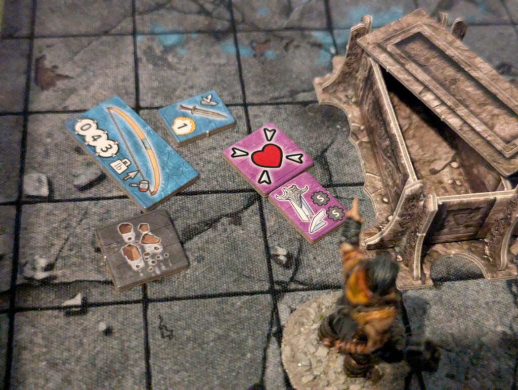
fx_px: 719
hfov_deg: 39.6
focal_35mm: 48
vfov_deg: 30.3
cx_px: 259
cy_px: 195
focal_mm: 6.81
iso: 2491
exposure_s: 1/50
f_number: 1.85
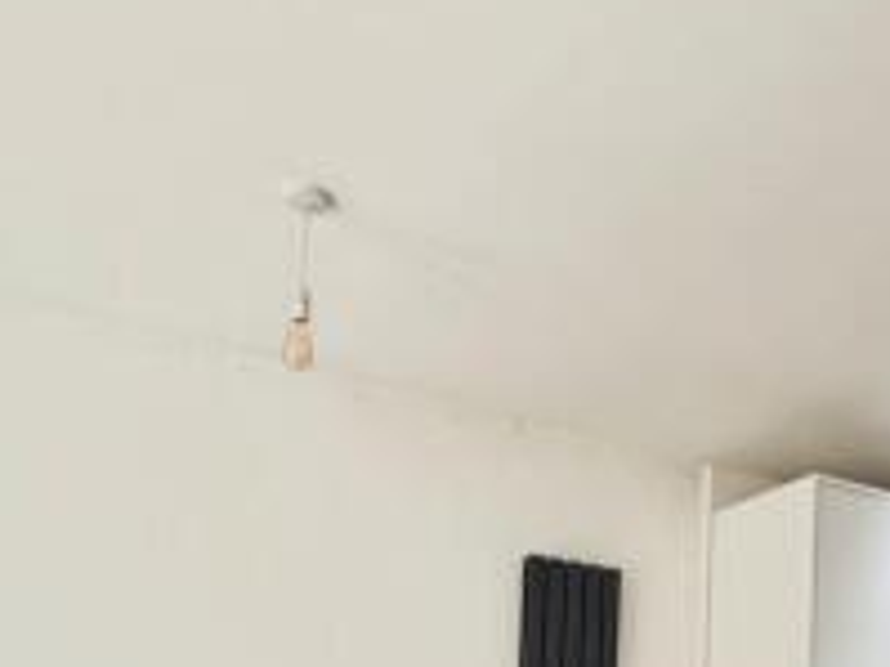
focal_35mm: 41
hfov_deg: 44.5
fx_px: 1054
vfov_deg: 29.1
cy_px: 848
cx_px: 653
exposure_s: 1/100
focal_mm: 2.22
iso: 200
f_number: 2.2
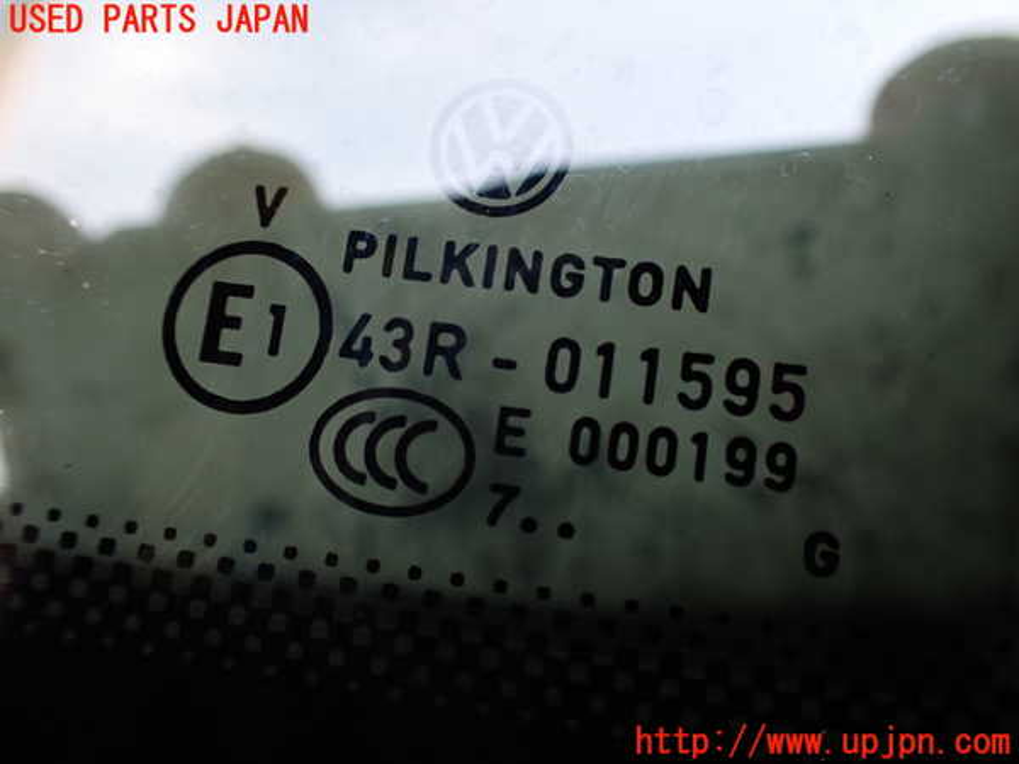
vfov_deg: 46.8
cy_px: 382
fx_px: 883
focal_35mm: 30
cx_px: 510
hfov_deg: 60.0
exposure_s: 1/125
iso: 200
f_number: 2.3
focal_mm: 5.4
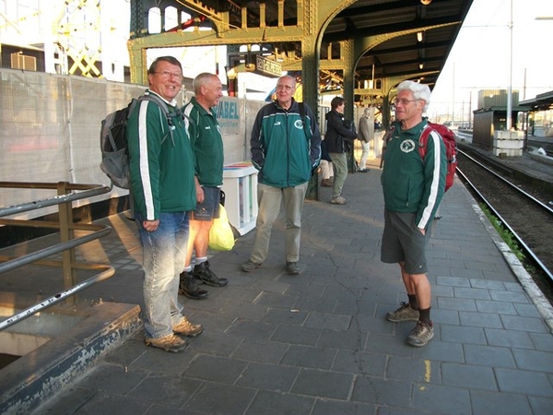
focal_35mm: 32
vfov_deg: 44.2
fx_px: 511
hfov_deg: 56.8
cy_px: 208
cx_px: 276
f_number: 2.9
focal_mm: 5.7
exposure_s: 1/80
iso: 80
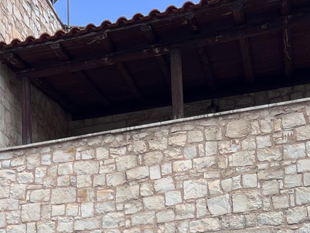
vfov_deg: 18.6
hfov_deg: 25.6
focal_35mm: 75
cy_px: 282
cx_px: 64
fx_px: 672
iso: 50
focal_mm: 5.7
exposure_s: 1/2045
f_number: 1.5
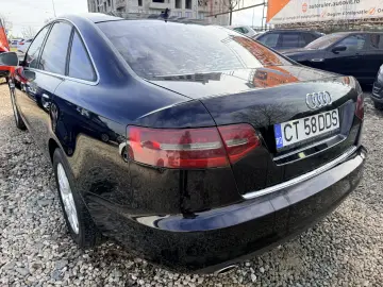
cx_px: 192
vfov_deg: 56.8
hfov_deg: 71.6
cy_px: 144
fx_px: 266
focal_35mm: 24
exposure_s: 1/1292
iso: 100
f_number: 1.78
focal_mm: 6.76
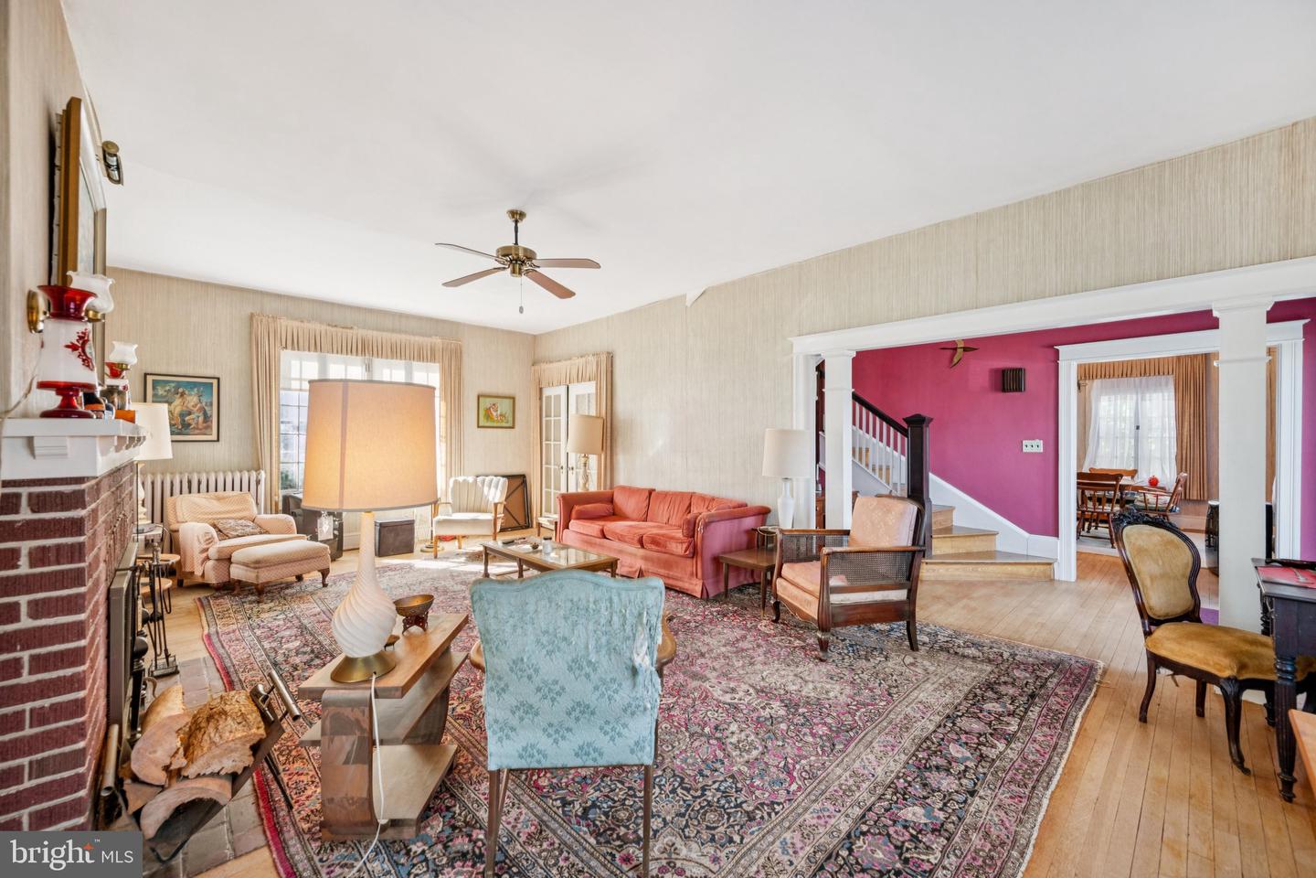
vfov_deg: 81.2
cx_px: 658
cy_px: 439
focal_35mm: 14
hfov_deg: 104.3
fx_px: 512
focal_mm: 14
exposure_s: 1/15
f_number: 7.1
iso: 400
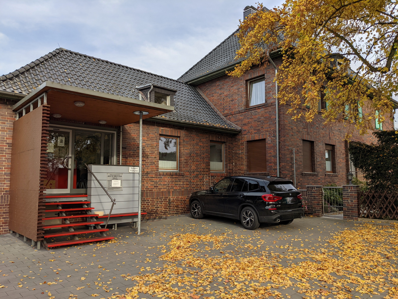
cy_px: 150
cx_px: 199
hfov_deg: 65.3
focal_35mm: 27
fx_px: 310
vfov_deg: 51.4
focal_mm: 4.38
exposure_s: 1/1462
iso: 60
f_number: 1.73
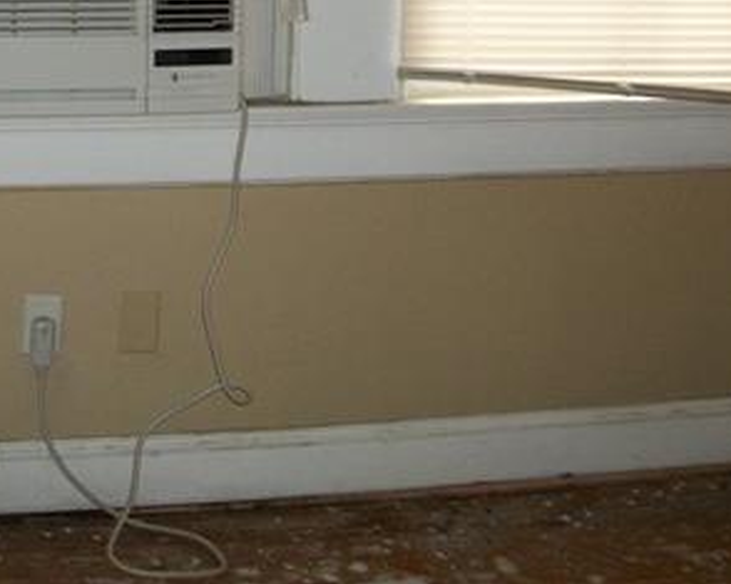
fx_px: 1471
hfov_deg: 27.0
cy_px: -7
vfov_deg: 21.6
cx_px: 90
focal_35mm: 68
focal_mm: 5.7
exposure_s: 1/30
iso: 160
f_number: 2.9
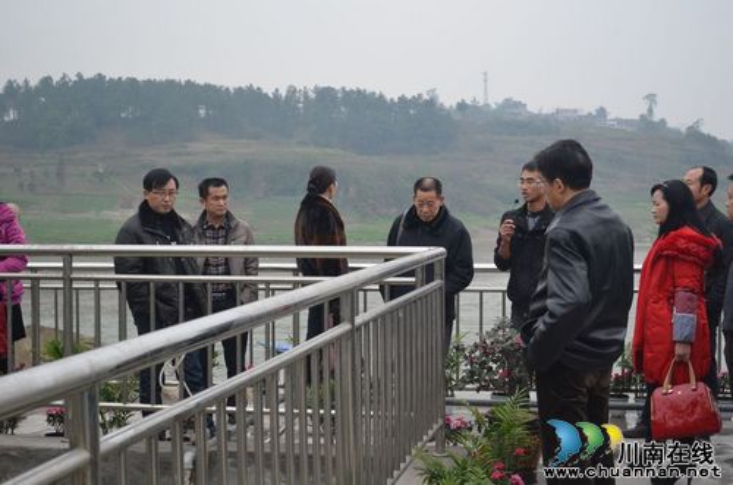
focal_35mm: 66
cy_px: 242
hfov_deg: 30.6
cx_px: 366
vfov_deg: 20.5
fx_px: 1341
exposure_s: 1/125
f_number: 5.6
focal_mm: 44
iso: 280
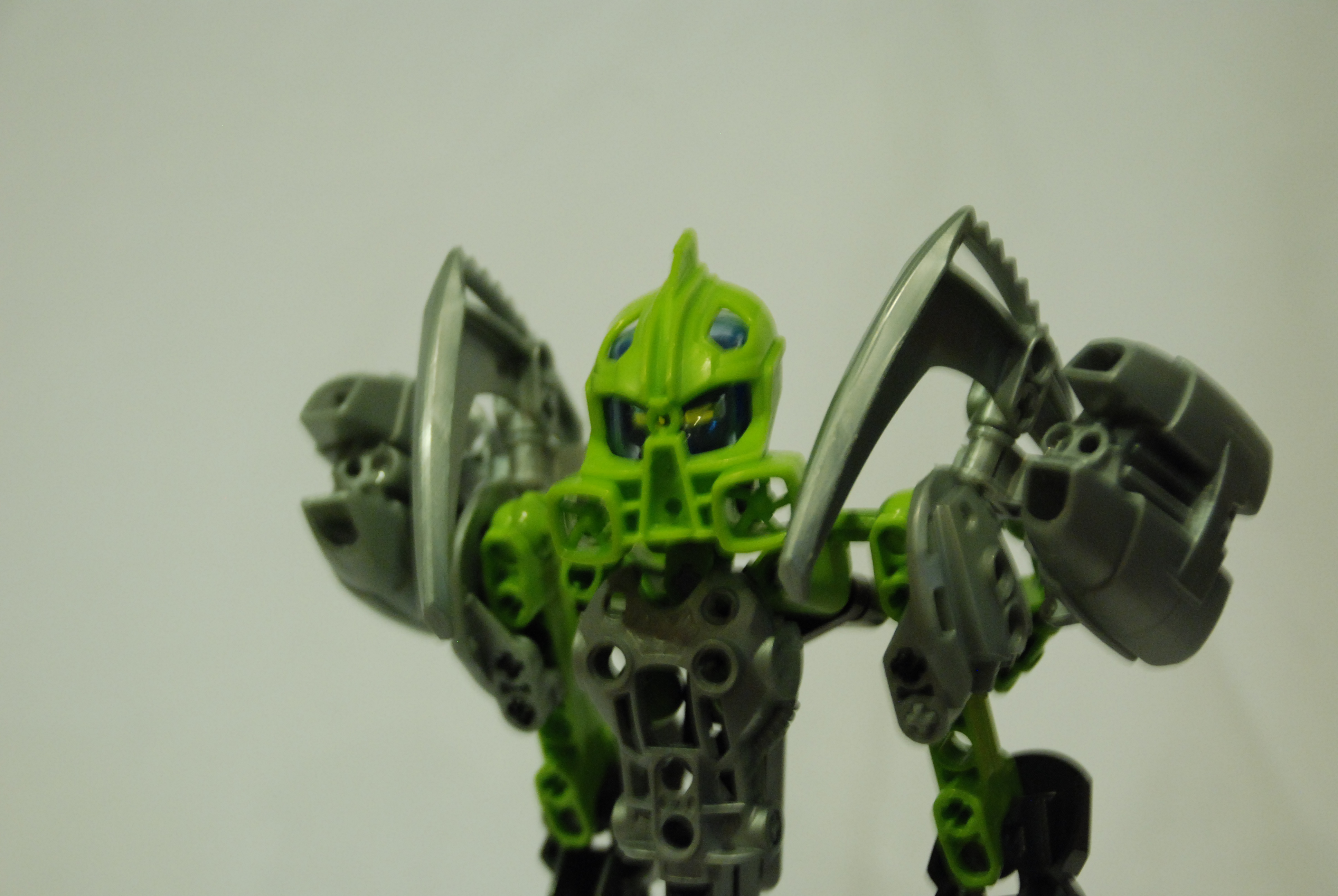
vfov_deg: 15.8
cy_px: 448
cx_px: 669
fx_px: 3237
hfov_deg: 23.4
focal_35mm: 87
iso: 1000
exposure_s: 1/10
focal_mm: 58
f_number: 5.3
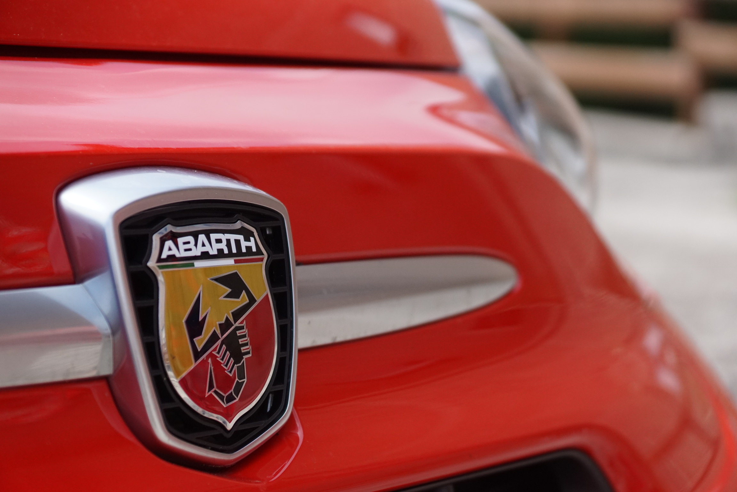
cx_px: 368
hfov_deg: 17.1
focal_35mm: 120
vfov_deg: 11.4
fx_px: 2456
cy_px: 246
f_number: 4.5
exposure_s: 1/4000
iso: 800
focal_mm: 80
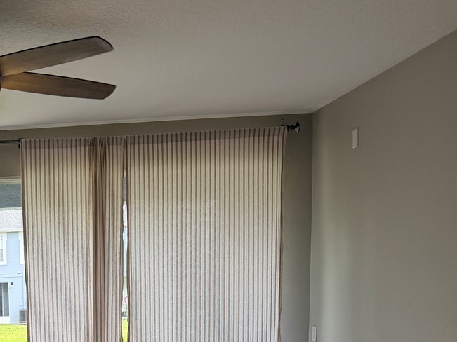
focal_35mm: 59
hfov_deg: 29.7
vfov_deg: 22.9
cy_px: 405
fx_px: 779
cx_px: -37
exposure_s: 1/504
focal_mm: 6.76
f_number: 1.78
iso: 80
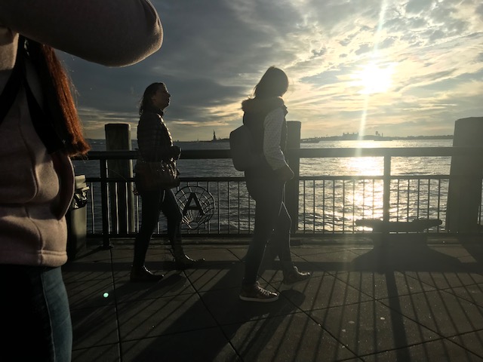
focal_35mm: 28
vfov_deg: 49.7
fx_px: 391
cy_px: 181
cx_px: 242
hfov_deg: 63.4
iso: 20
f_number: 1.8
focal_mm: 3.99
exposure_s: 1/6849
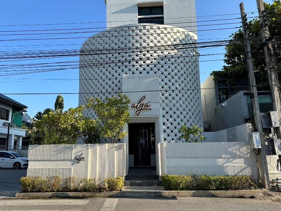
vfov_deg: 56.8
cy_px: 106
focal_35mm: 24
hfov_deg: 71.6
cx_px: 140
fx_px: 195
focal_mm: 6.86
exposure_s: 1/2155
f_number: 1.78
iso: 80
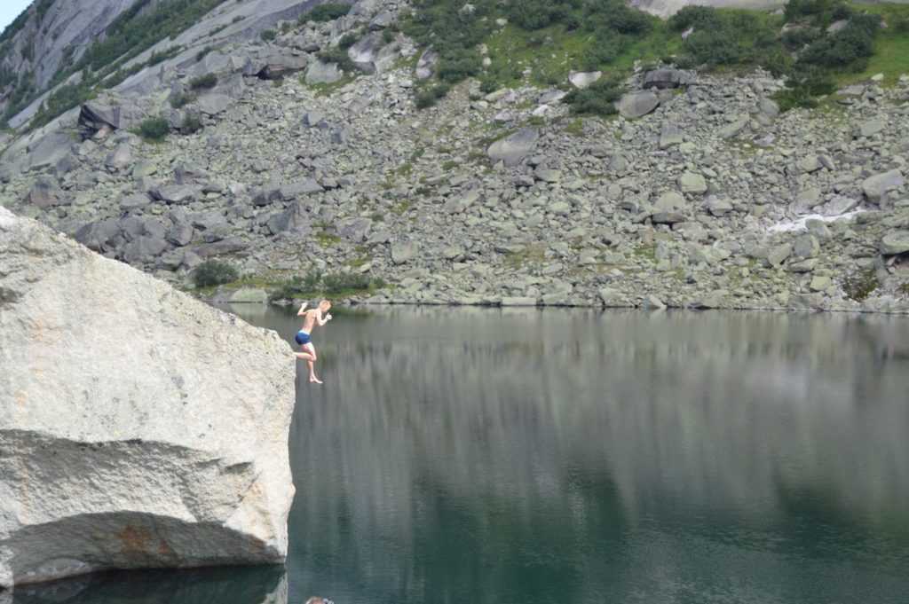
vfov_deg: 21.5
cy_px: 302
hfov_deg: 31.9
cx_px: 454
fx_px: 1589
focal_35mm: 63
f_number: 6.3
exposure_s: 1/160
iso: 100
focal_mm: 42
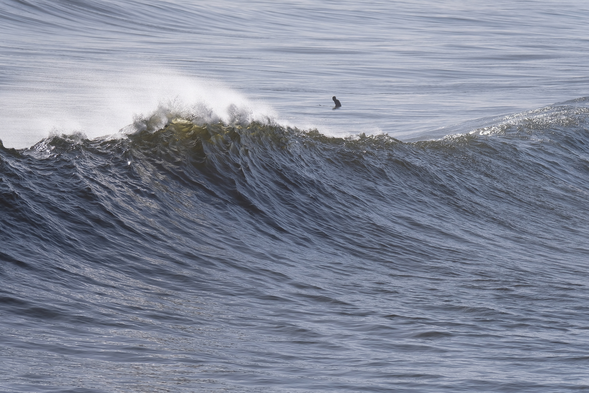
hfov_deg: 5.3
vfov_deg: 3.6
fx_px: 6332
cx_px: 294
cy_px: 196
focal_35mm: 387
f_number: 6.3
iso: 200
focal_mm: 258
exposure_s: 1/2000
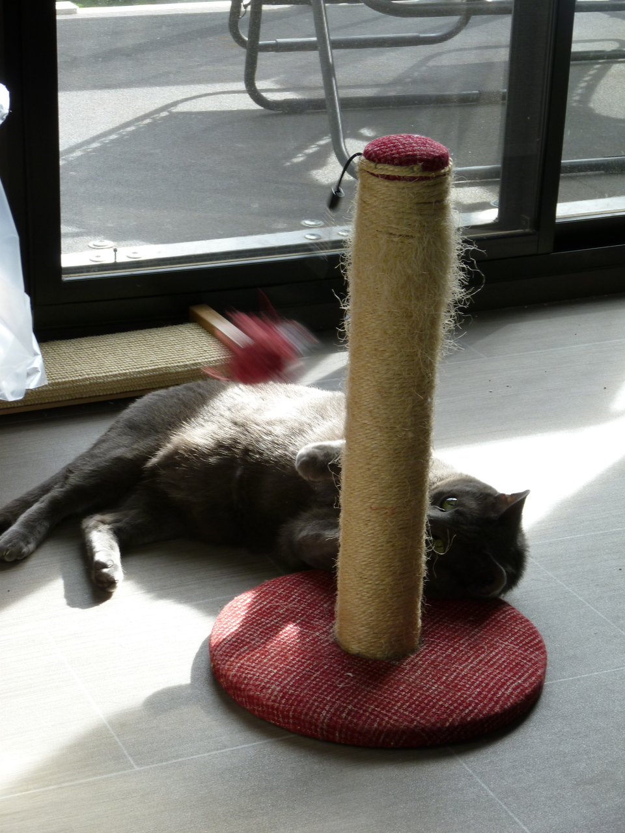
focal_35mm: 76
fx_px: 1830
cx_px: 312
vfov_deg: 25.7
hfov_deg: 19.4
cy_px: 416
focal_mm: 13.6
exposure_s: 1/50
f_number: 4.9
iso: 100
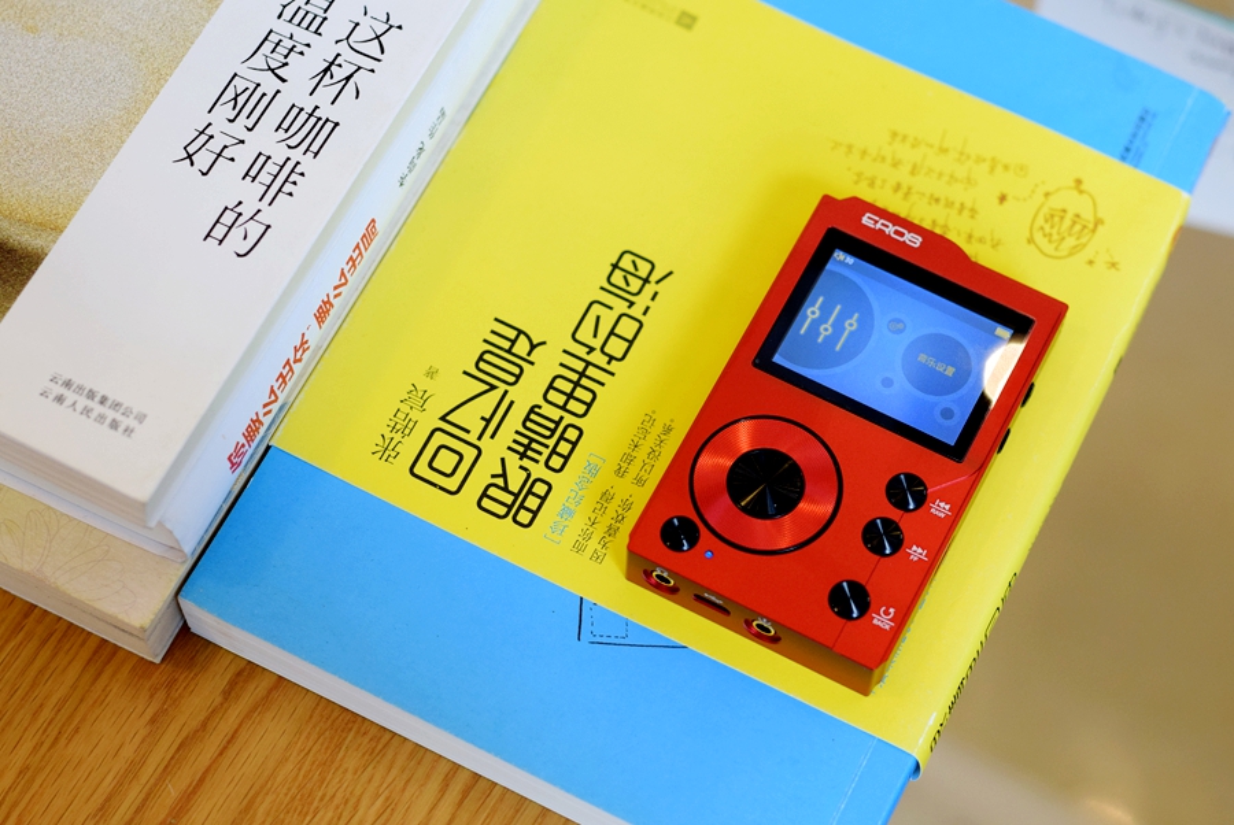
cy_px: 412
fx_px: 2573
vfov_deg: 18.2
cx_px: 617
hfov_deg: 27.0
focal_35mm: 75
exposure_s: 1/160
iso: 1000
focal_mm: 50
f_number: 4
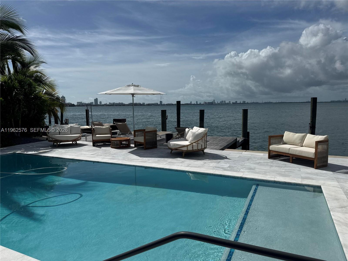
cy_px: 130
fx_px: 241
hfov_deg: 71.6
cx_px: 174
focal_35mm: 24
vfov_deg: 56.8
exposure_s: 1/12346
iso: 64
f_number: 1.78
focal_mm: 6.76
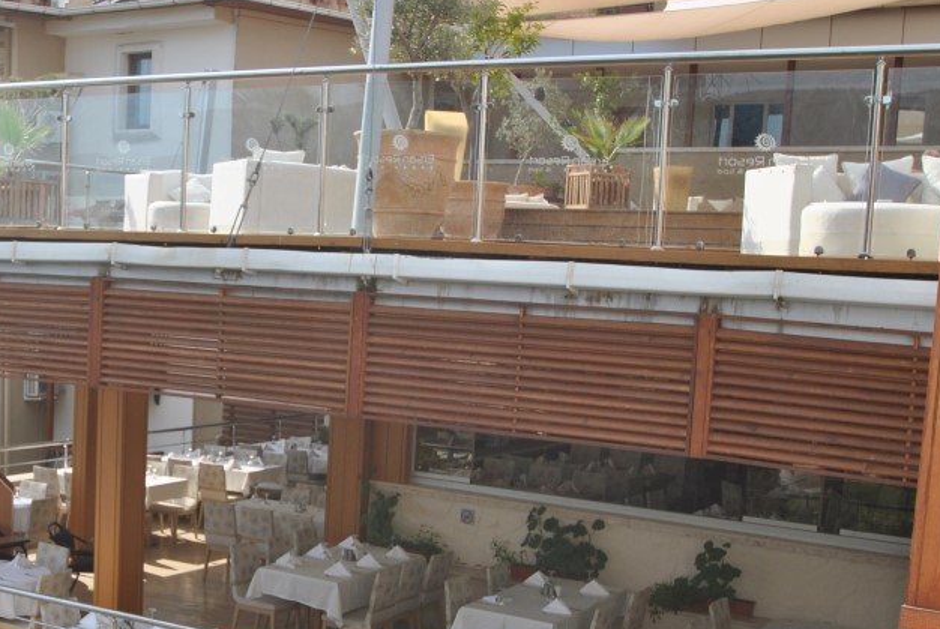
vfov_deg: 24.5
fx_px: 1438
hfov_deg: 35.3
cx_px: 223
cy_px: 452
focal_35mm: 55
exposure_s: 1/200
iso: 100
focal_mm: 20
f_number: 9
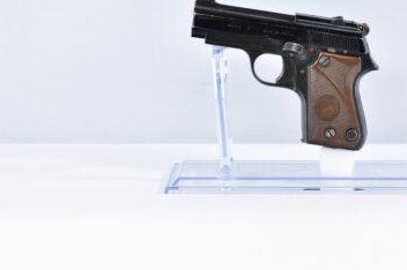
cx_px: 303
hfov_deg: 16.0
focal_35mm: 128
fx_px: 1446
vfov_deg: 10.7
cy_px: 62
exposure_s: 1/20
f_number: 5.6
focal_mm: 50
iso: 640
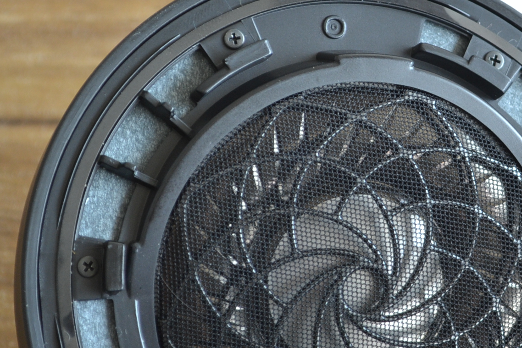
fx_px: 2422
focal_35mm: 167
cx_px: 479
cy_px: 167
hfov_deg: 12.2
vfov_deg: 8.2
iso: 400
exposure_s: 1/20
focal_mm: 55
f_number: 5.6
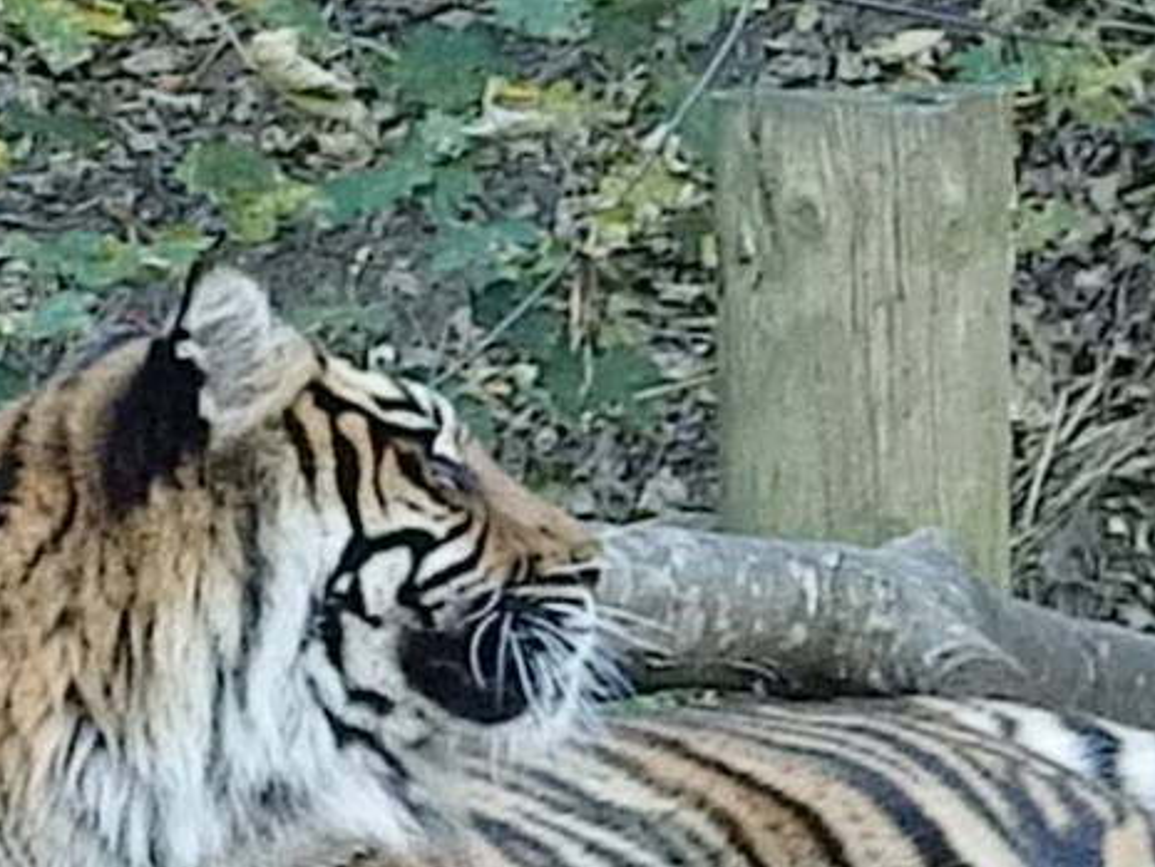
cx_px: 1180
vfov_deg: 2.8
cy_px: 251
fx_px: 17689
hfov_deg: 3.7
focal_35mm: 530
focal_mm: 27.5
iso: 1000
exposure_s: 1/60
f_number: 5.5
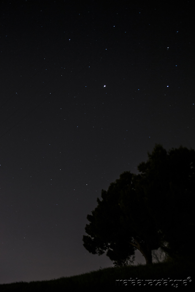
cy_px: 146
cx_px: 98
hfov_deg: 47.9
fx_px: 219
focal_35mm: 27
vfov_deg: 67.4
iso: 400
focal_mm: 18
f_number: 3.5
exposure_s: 15
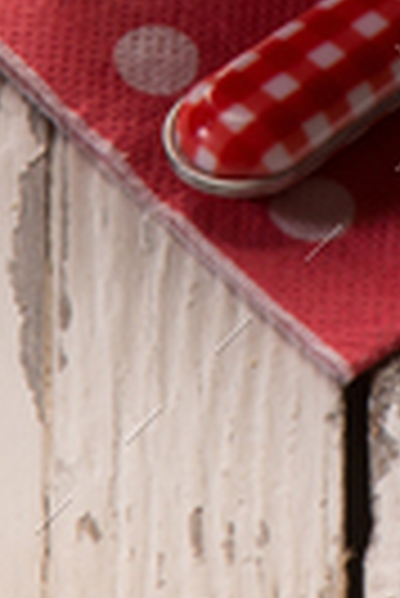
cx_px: 436
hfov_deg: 2.0
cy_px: -602
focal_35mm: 699
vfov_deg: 2.9
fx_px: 11619
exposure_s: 1/160
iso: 100
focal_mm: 105
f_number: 16
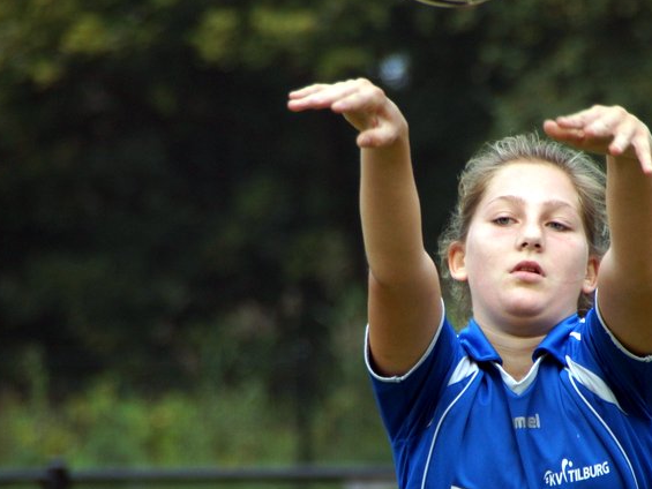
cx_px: 447
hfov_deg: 3.0
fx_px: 12302
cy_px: 350
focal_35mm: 653
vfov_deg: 2.3
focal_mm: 250
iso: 400
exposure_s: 1/1000
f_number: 6.3
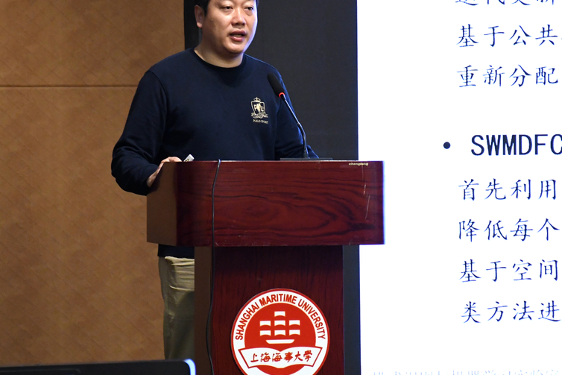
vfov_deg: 7.7
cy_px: 146
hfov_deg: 11.5
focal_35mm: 179
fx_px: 2795
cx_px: 234
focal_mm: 90
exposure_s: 1/160
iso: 3600
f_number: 5.3
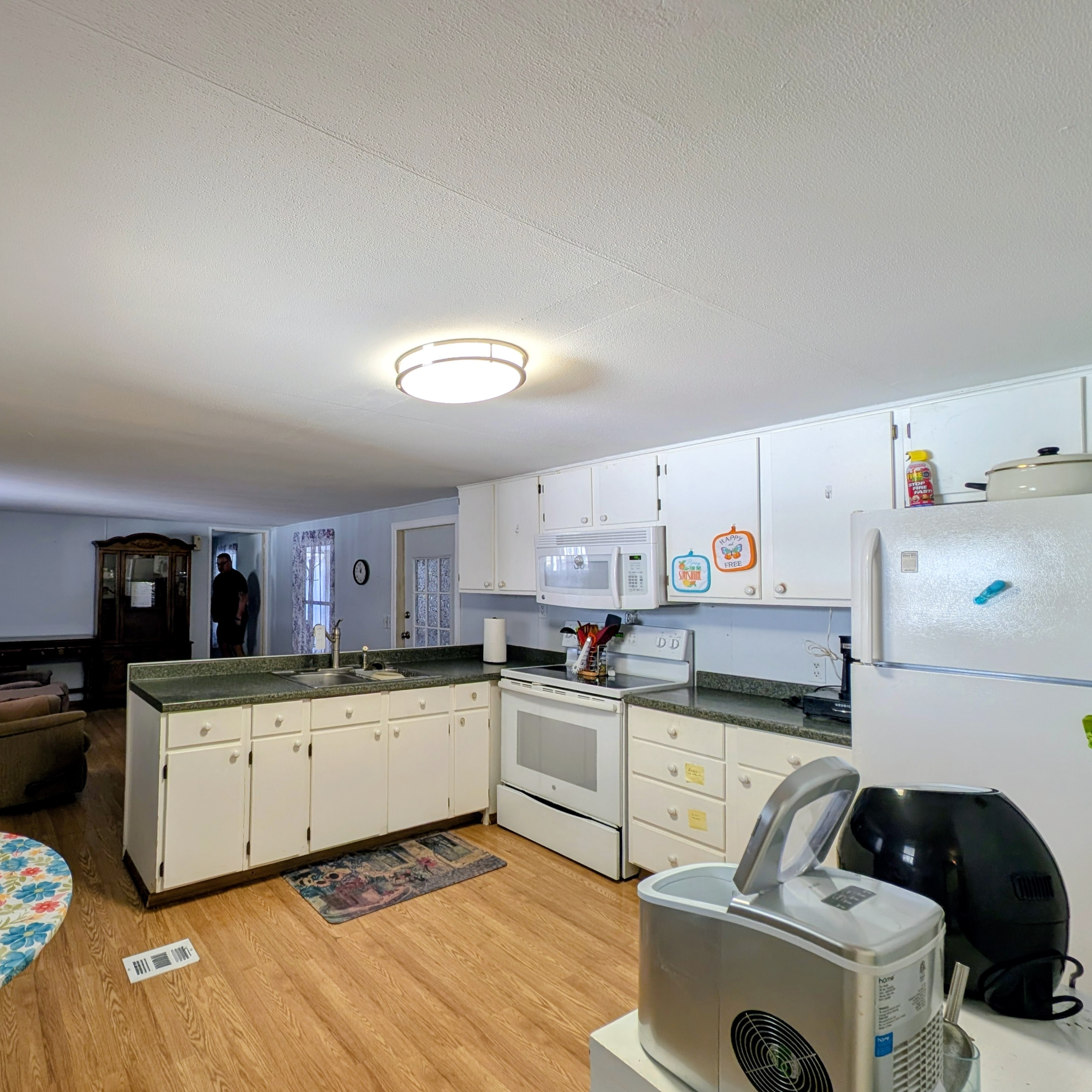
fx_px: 535
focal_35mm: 15
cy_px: 567
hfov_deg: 87.2
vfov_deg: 91.1
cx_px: 345
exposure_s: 1/60
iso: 53
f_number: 1.95
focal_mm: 2.23
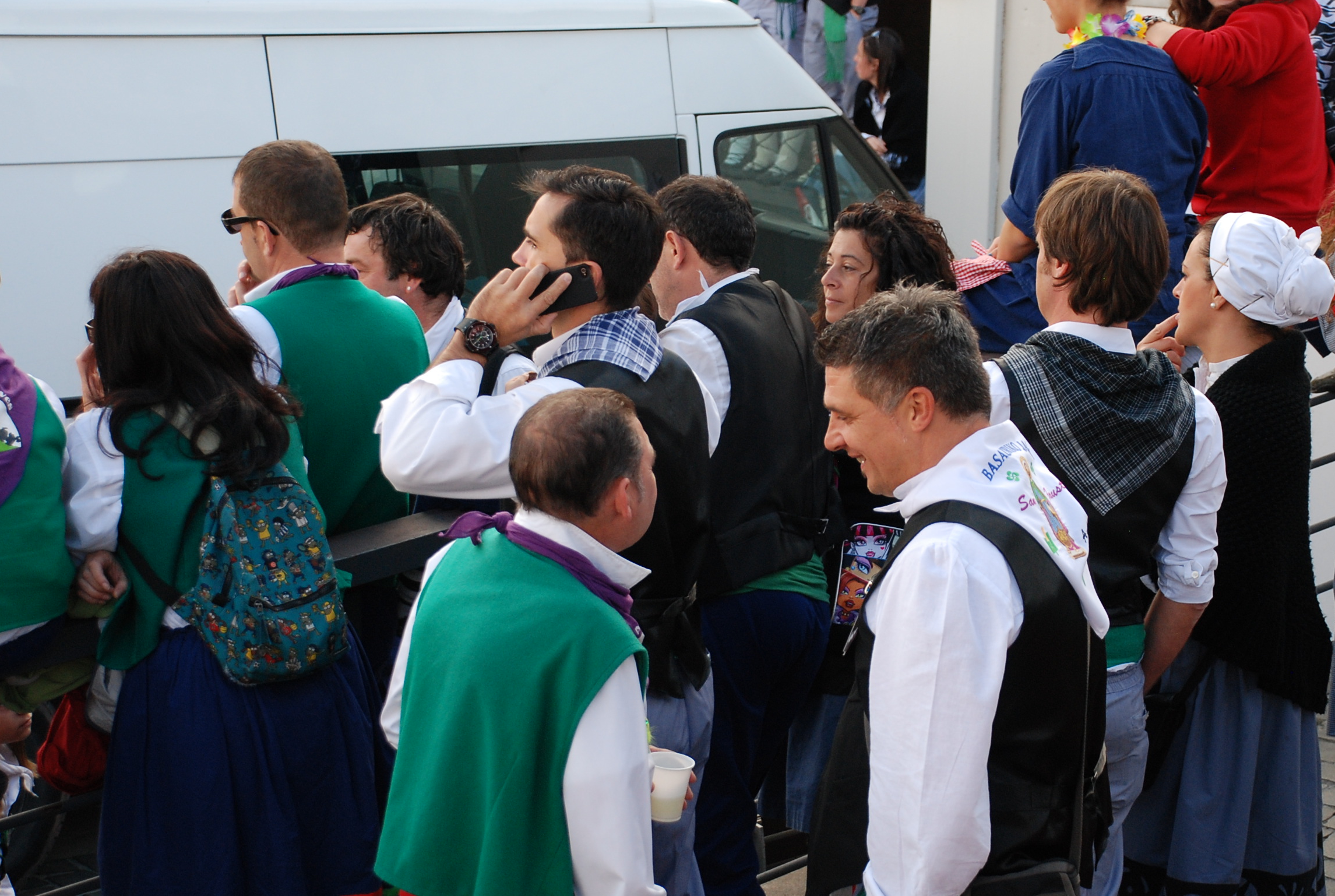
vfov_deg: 15.1
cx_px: 778
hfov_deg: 22.3
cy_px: 551
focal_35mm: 91
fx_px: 3382
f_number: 4.8
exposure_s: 1/160
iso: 400
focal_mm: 48
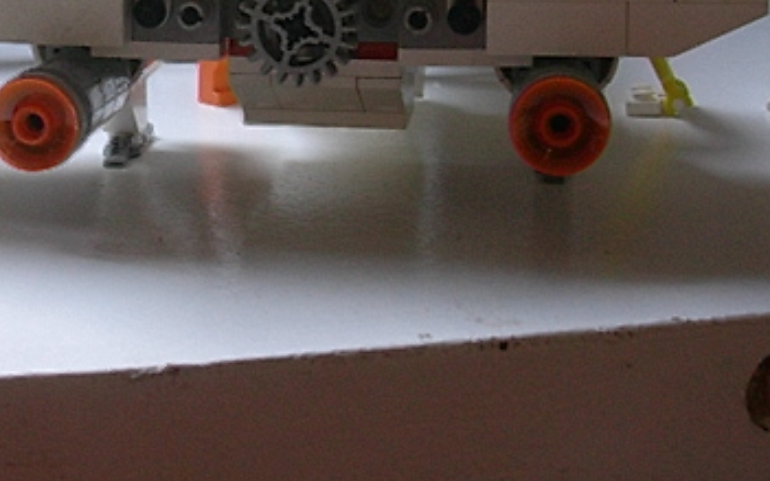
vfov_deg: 14.8
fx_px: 1825
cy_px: 22
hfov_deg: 23.8
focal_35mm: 87
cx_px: 294
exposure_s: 1/24.6
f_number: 2.9
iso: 70
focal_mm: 6.7
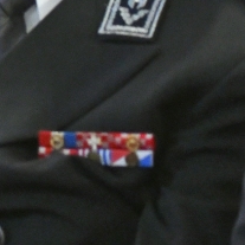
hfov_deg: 3.0
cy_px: -117
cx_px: -277
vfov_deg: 3.0
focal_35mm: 576
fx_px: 4612
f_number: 2.8
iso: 2000
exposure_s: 1/80
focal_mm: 70
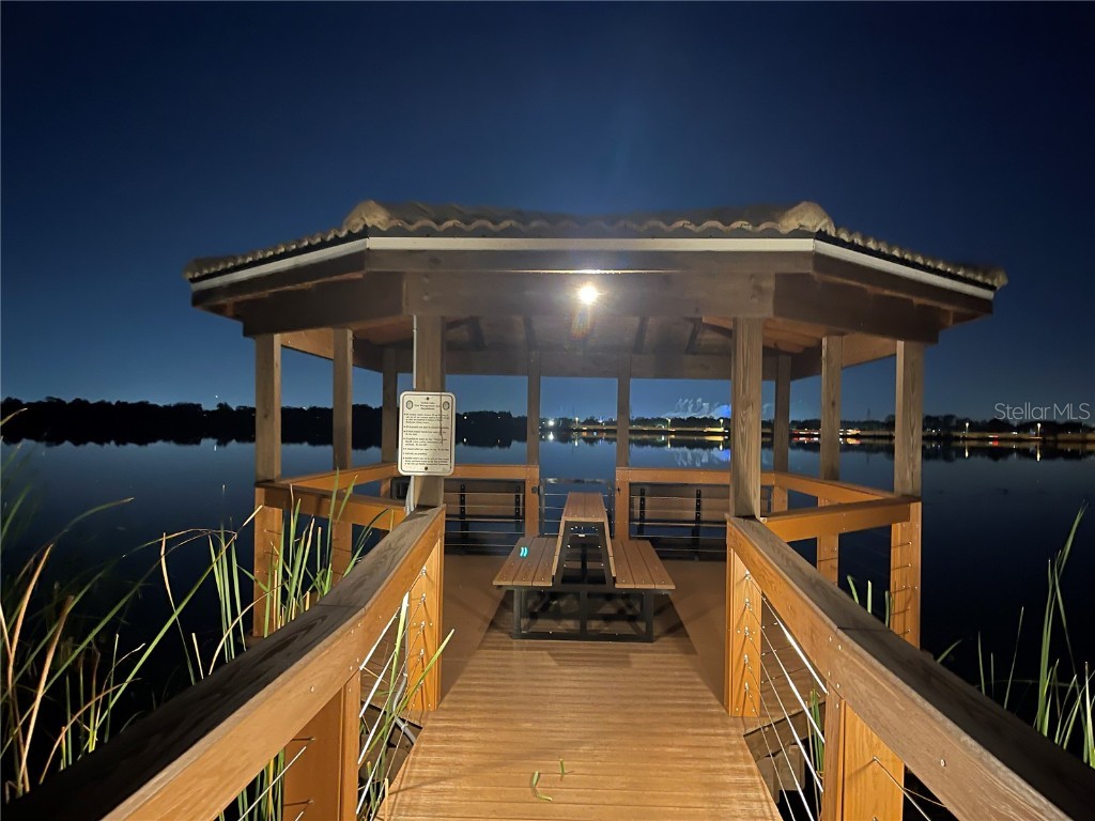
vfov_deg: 54.9
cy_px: 410
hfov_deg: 69.4
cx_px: 548
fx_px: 791
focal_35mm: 25
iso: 800
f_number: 1.6
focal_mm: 5.1
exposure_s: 1/9
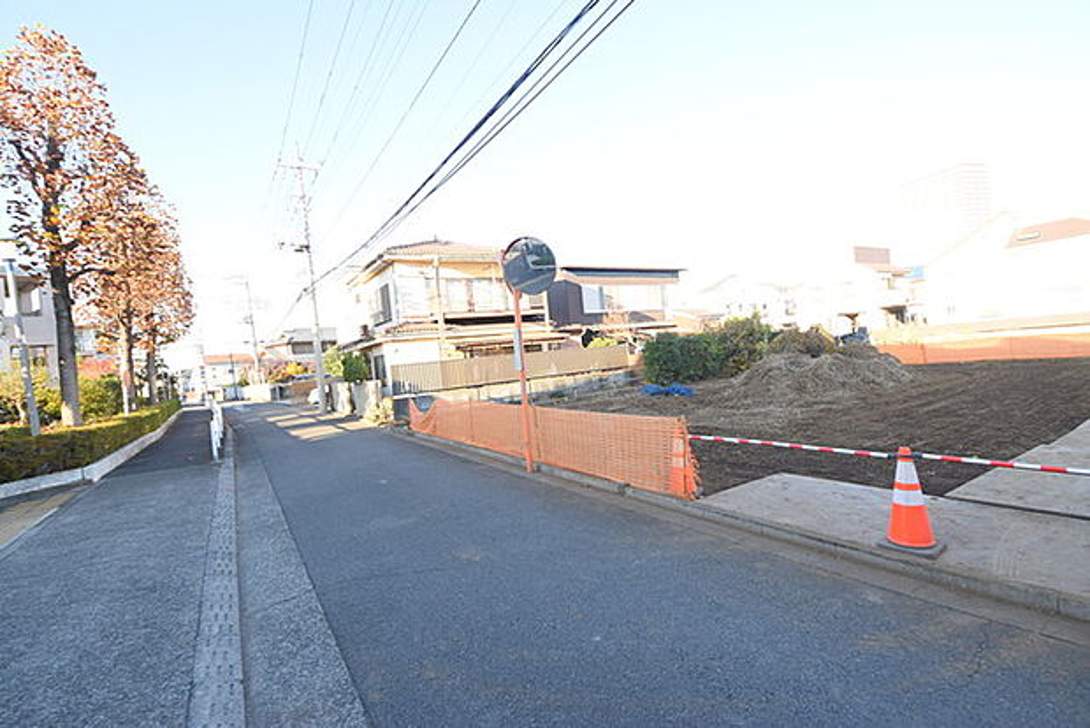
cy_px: 364
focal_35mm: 16
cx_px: 545
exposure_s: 1/200
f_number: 7.1
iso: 400
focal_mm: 10.5
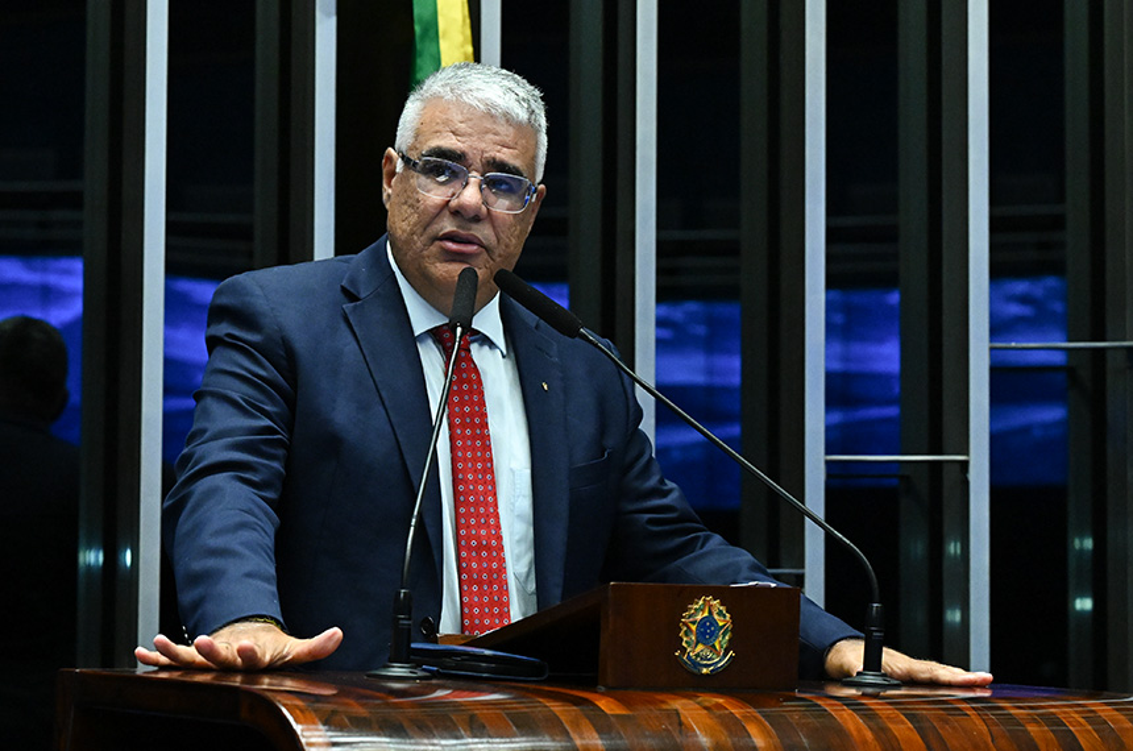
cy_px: 376
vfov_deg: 11.4
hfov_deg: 17.1
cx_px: 566
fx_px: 3770
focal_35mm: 120
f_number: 5
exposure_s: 1/125
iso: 5000
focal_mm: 80
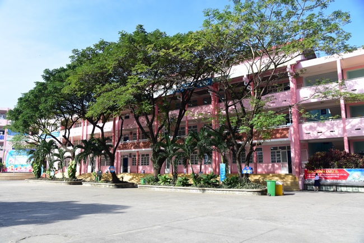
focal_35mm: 28
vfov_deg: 46.4
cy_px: 122
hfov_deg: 65.4
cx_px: 182
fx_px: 283
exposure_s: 1/200
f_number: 6.3
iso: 125
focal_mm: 28
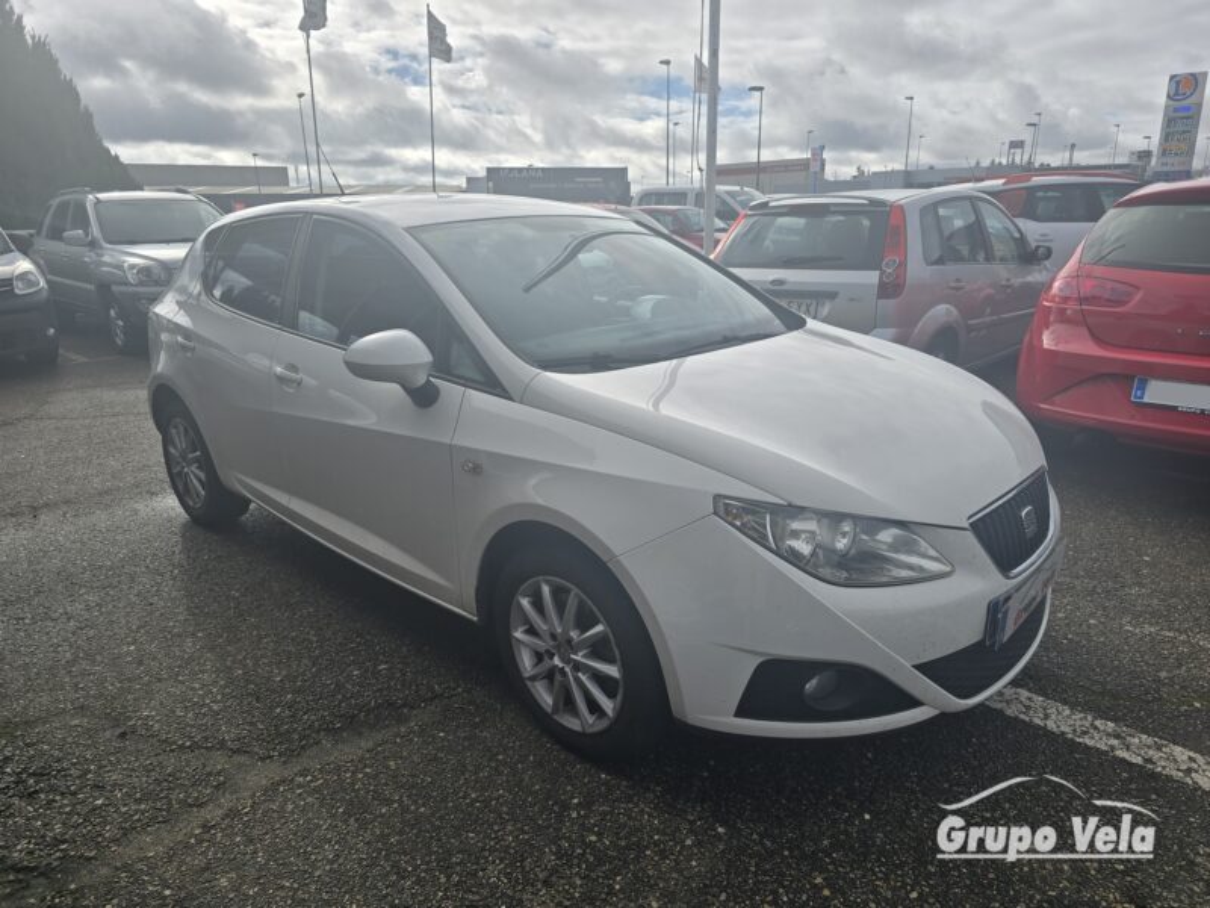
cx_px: 605
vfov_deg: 58.9
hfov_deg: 73.9
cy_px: 454
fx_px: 804
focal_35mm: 23
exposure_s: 1/1199
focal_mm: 6.3
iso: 12
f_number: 1.7
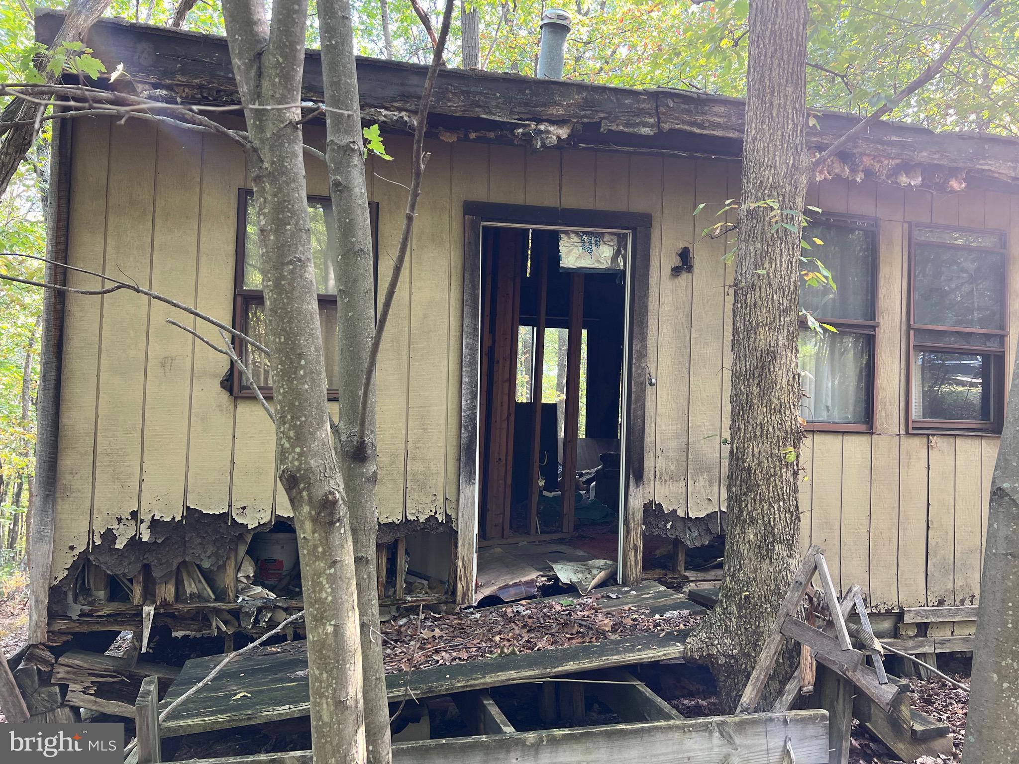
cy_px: 382
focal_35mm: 26
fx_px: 765
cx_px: 510
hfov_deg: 67.3
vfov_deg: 53.1
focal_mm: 5.7
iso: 125
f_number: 1.5
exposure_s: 1/110
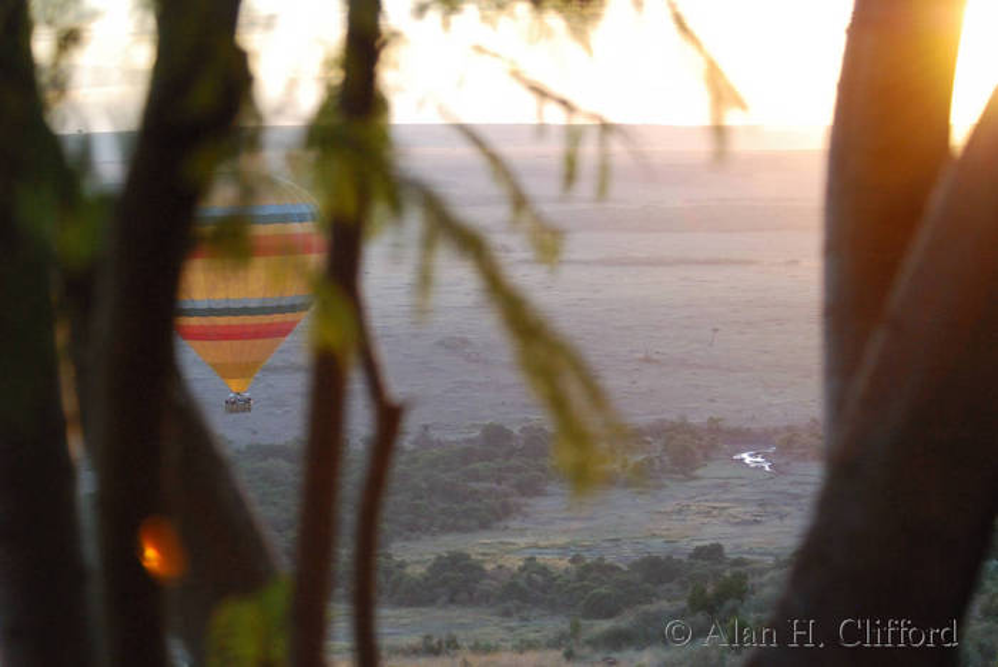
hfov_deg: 17.0
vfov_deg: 11.4
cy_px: 334
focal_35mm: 120
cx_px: 499
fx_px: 3329
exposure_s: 1/500
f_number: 4.5
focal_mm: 80
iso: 1600
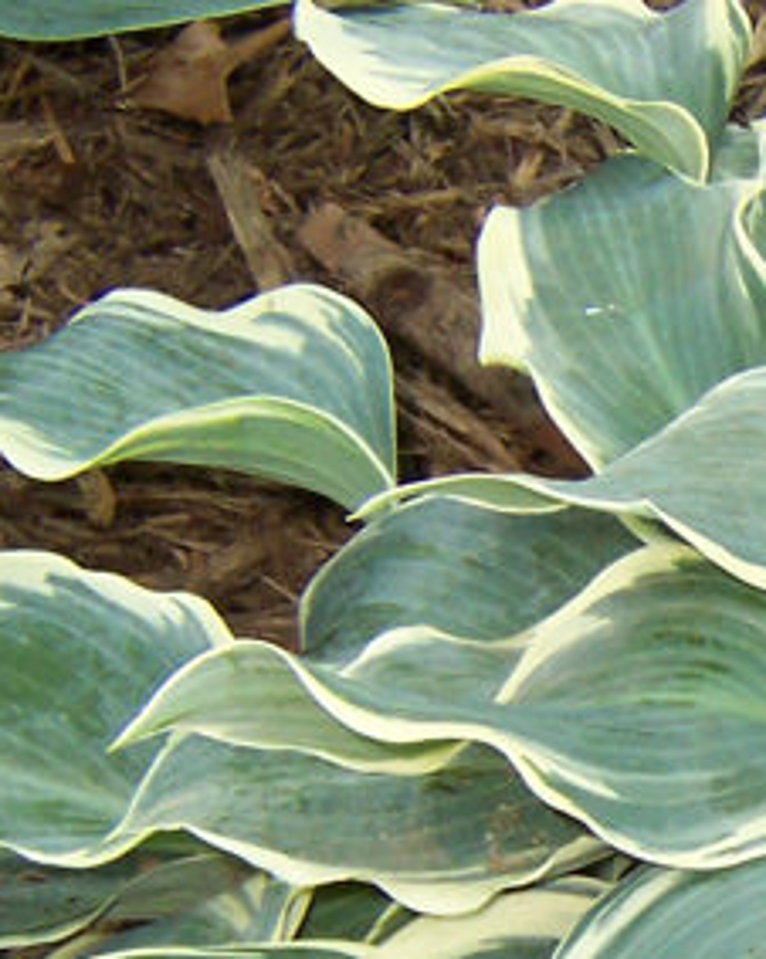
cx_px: 1125
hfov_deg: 12.8
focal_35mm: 114
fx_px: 3234
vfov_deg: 16.7
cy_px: 827
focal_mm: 5.5
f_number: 2.8
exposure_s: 1/60
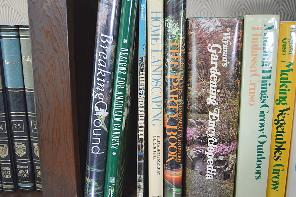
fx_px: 292
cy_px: 96
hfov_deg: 53.8
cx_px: 144
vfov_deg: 37.3
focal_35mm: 36
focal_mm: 23
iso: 720
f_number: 3.8
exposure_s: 1/60
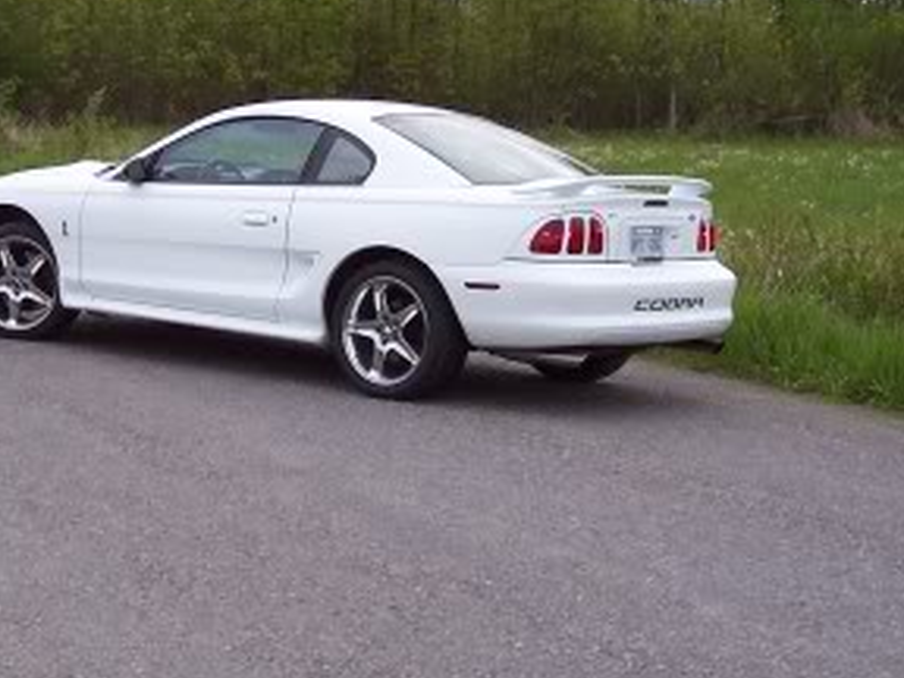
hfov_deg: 23.9
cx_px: 264
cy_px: 199
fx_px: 2115
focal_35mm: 81
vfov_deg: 18.1
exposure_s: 1/90
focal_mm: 7
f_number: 3
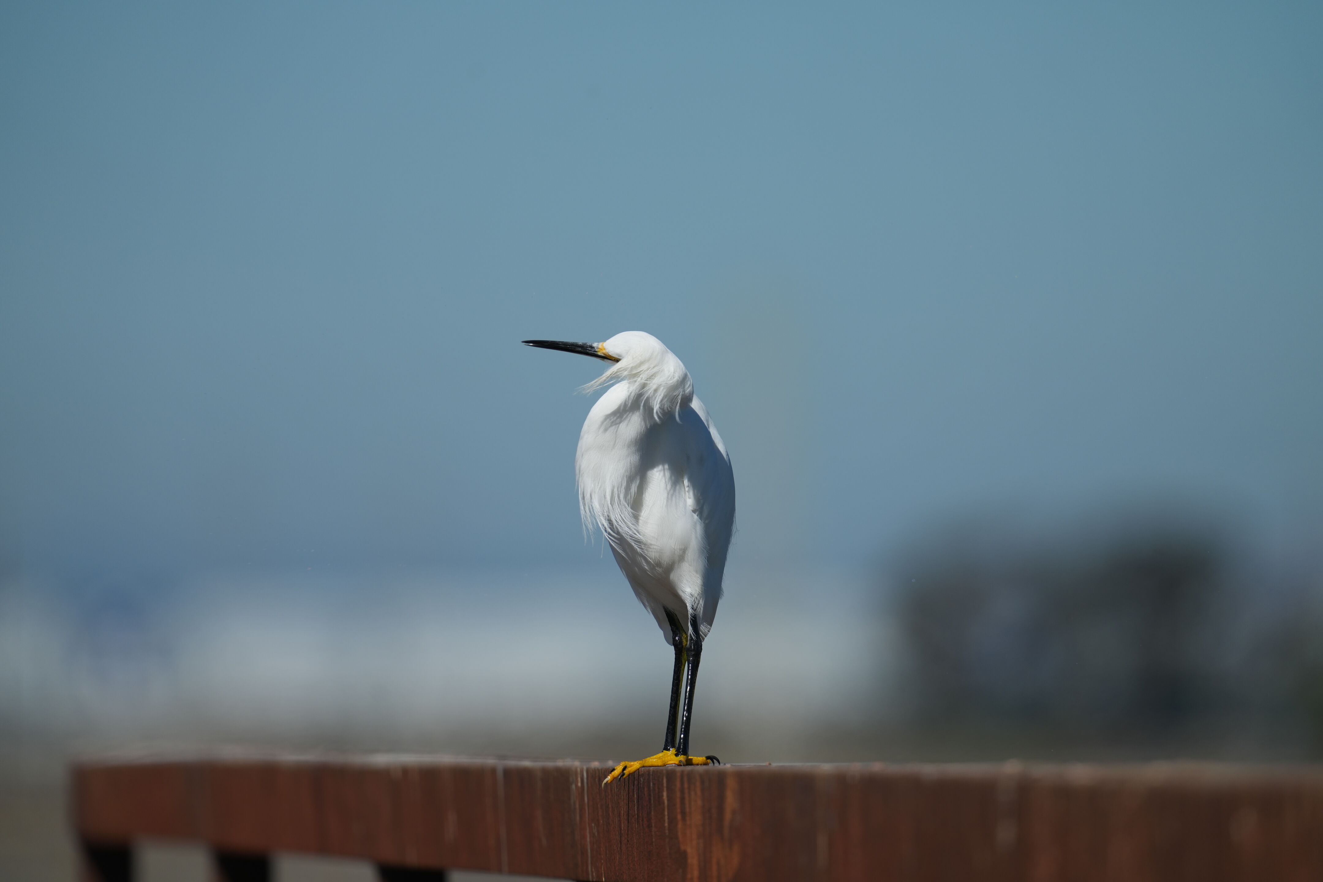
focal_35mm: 600
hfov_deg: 3.4
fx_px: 22048
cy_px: 441
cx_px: 662
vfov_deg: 2.3
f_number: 5.6
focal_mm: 600
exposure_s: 1/2000
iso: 200
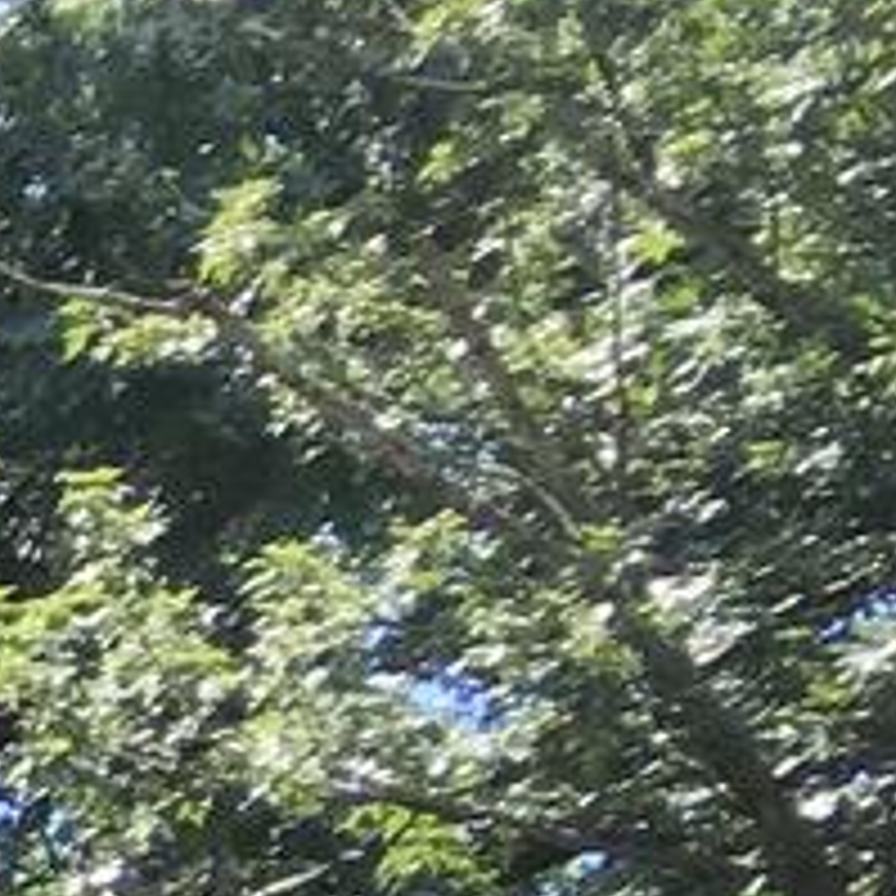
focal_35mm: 264
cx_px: -3309
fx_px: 7731
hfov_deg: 5.4
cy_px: 2458
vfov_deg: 6.2
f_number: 2.2
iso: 25
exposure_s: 1/466
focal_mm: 4.15
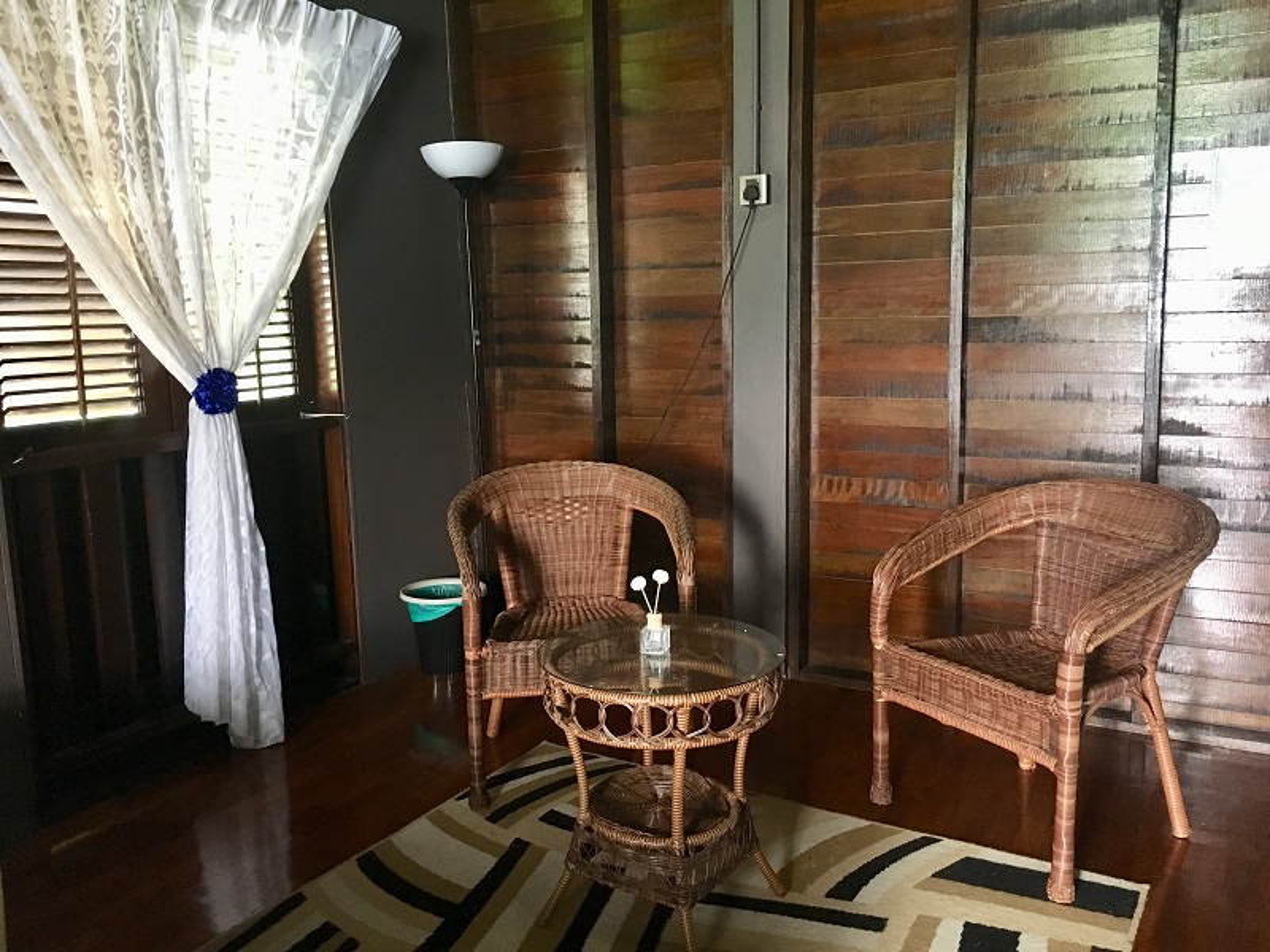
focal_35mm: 29
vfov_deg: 48.2
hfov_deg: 61.7
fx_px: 1064
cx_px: 635
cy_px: 476
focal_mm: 4.15
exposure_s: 1/17
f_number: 2.2
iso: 200
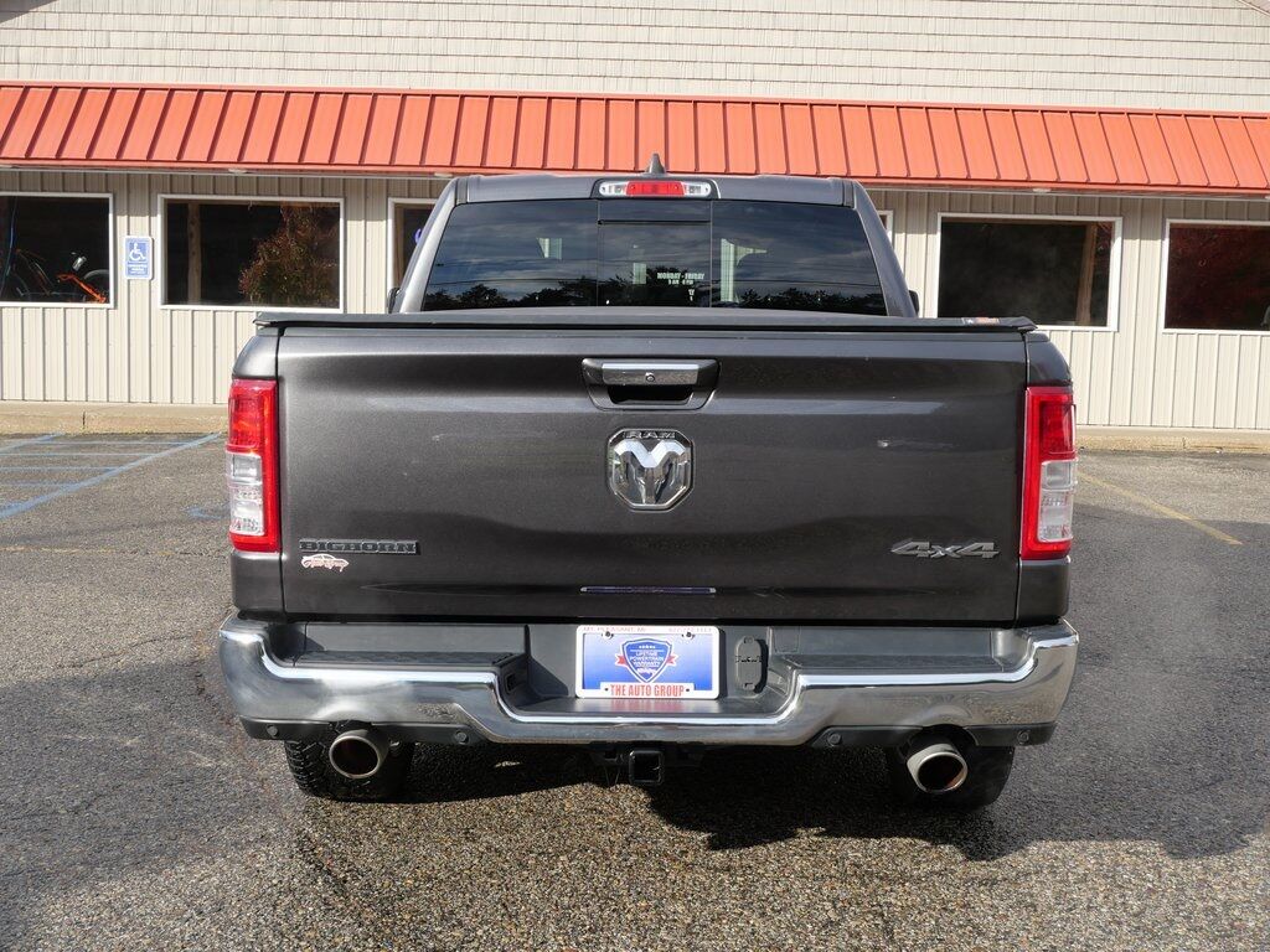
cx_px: 635
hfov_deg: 46.8
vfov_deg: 36.0
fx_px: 1468
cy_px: 476
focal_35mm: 40
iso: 200
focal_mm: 20
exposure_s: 1/250
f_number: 7.1
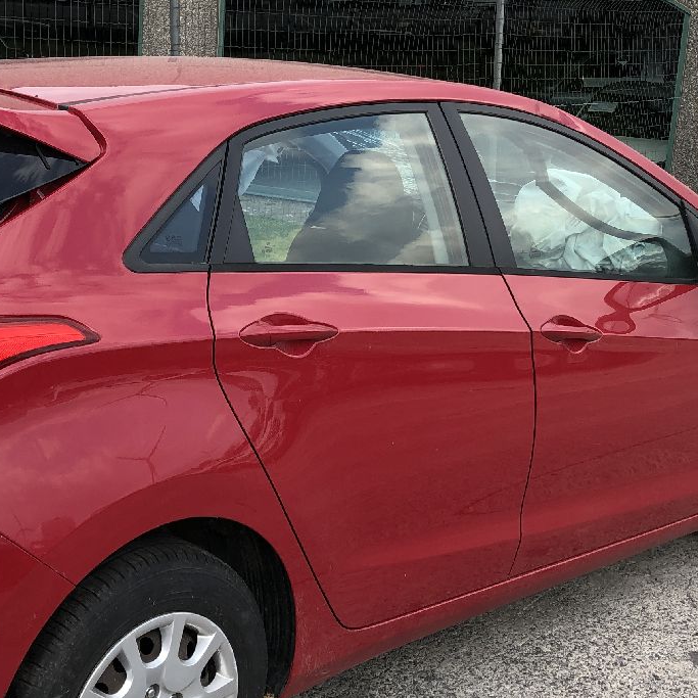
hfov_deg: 29.1
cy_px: 285
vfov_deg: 29.5
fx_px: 1323
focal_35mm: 58
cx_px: 183
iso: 20
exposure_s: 1/366
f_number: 1.8
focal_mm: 3.99
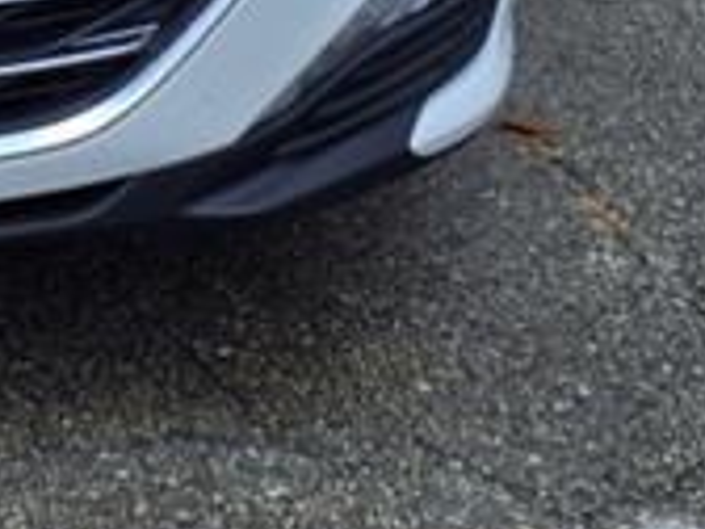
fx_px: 2098
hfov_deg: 17.4
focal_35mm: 103
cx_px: -311
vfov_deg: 13.0
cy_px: -416
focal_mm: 3.58
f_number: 1.9
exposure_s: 1/3333
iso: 40
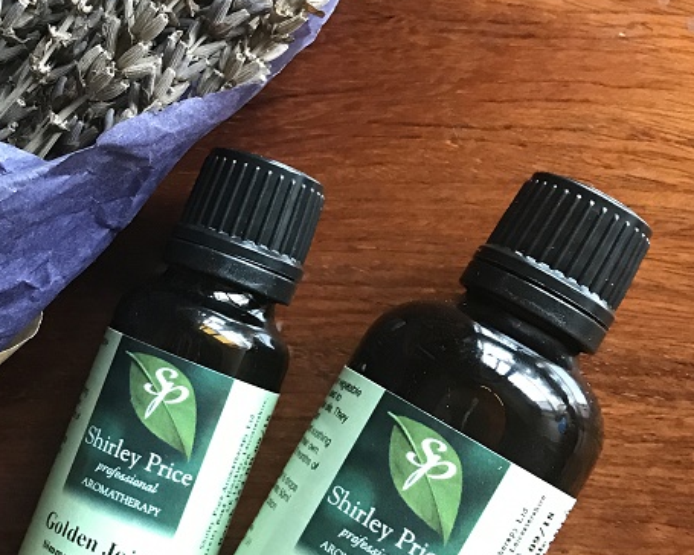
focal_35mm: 64
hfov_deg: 29.0
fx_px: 1315
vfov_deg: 23.8
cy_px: 278
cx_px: 153
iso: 64
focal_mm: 3.99
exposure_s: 1/15
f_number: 1.8
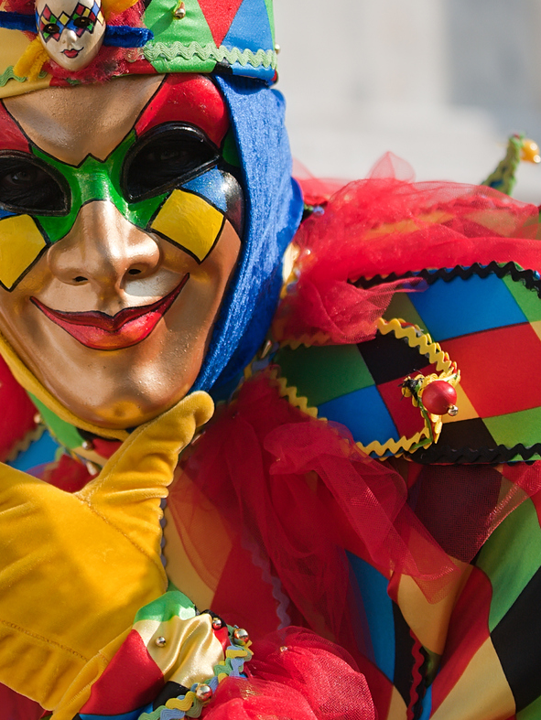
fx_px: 4206
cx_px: -2
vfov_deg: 9.8
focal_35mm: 202
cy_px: 161
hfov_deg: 7.3
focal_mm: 78
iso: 200
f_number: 3.2
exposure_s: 1/2500
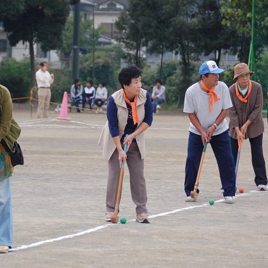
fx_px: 1892
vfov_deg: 8.1
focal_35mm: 216
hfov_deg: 8.1
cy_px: 134
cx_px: 122
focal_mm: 112
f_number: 5.6
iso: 400
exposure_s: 1/320
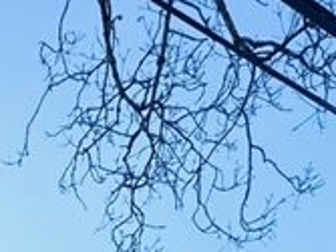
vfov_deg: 11.2
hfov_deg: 21.1
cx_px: -74
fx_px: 834
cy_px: 740
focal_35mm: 86
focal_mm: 2.22
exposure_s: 1/720
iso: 40
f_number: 2.2
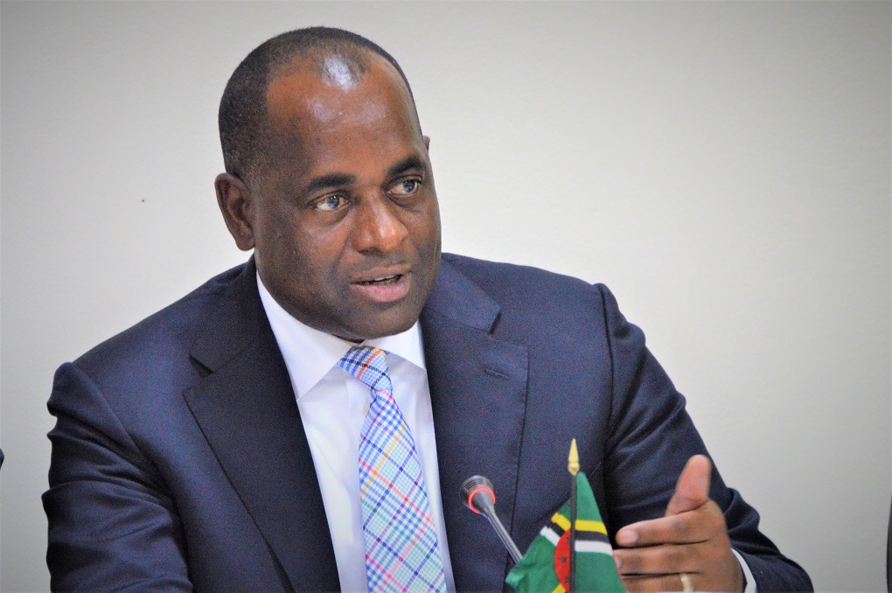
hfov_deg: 6.9
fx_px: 7426
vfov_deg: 4.6
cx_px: 446
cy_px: 296
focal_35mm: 300
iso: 1600
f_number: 5.6
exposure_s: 1/60
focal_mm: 200
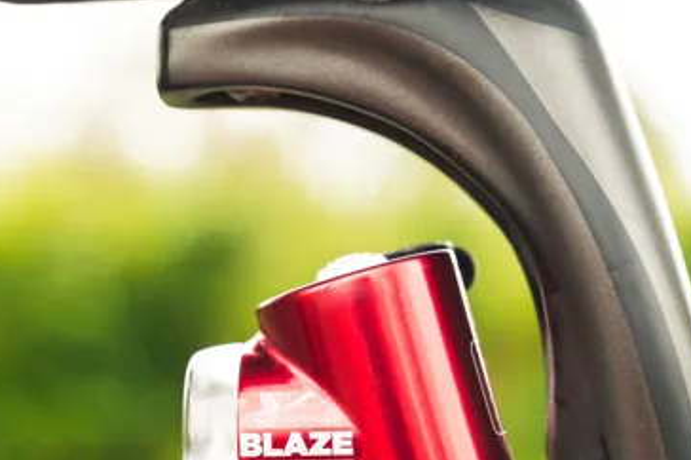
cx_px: 382
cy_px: 469
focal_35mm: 154
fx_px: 2953
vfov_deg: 8.8
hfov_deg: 13.3
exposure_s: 1/400
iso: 400
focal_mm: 70
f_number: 6.3
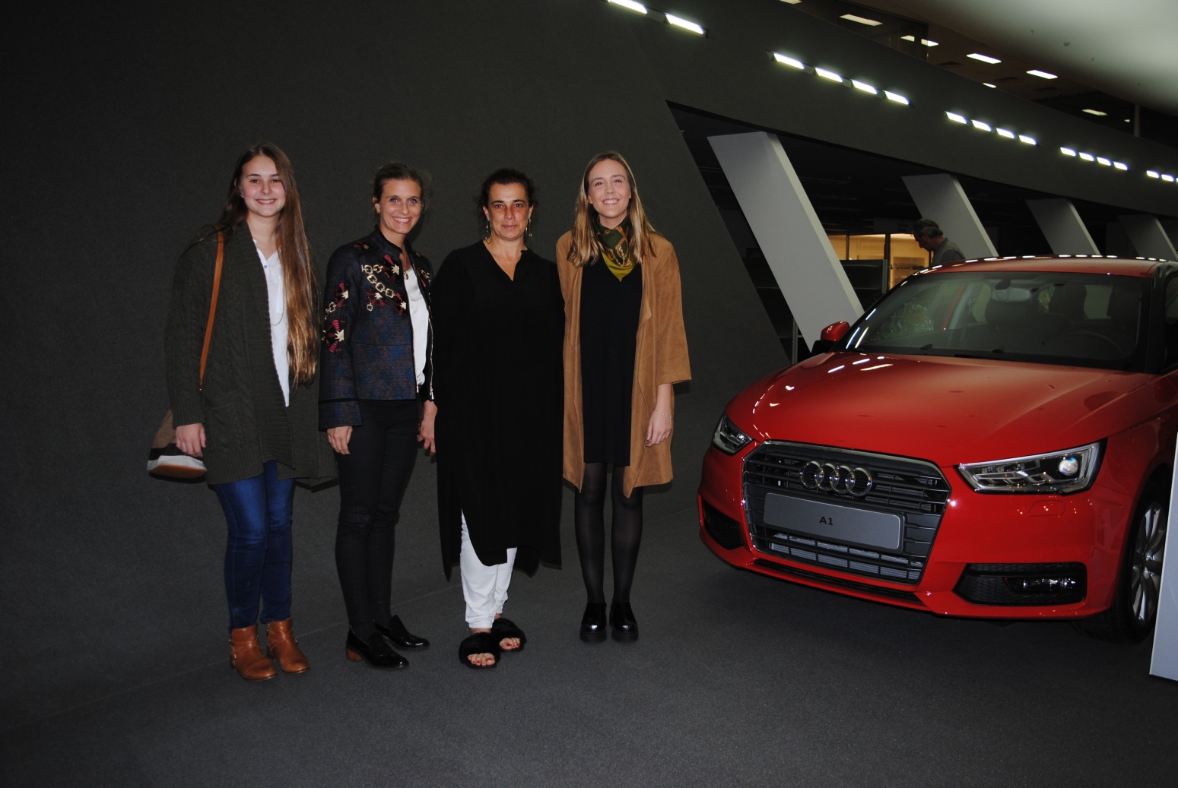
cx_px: 589
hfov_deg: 61.9
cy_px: 394
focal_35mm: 30
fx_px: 983
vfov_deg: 43.7
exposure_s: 1/60
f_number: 3.5
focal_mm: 20
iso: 200
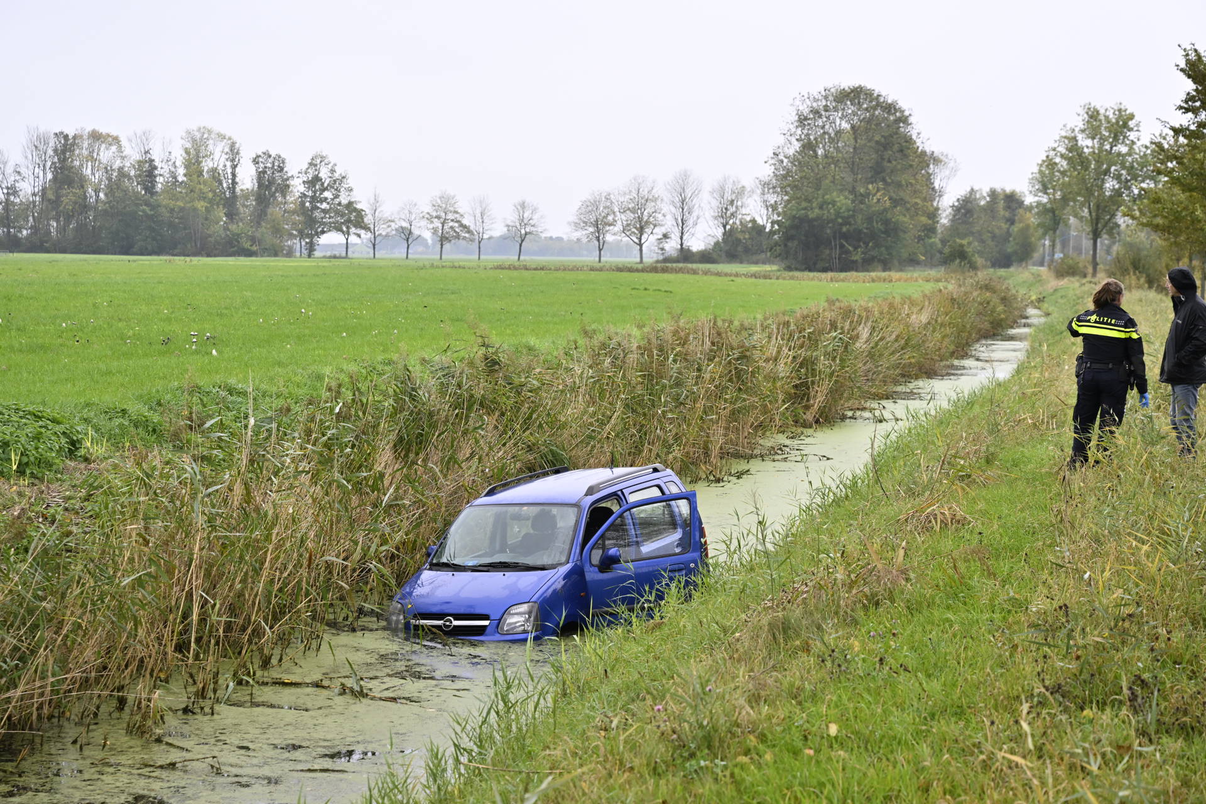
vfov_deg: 19.5
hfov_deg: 28.8
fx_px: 2345
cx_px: 603
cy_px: 402
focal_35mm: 70
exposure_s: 1/320
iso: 640
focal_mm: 70
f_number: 5
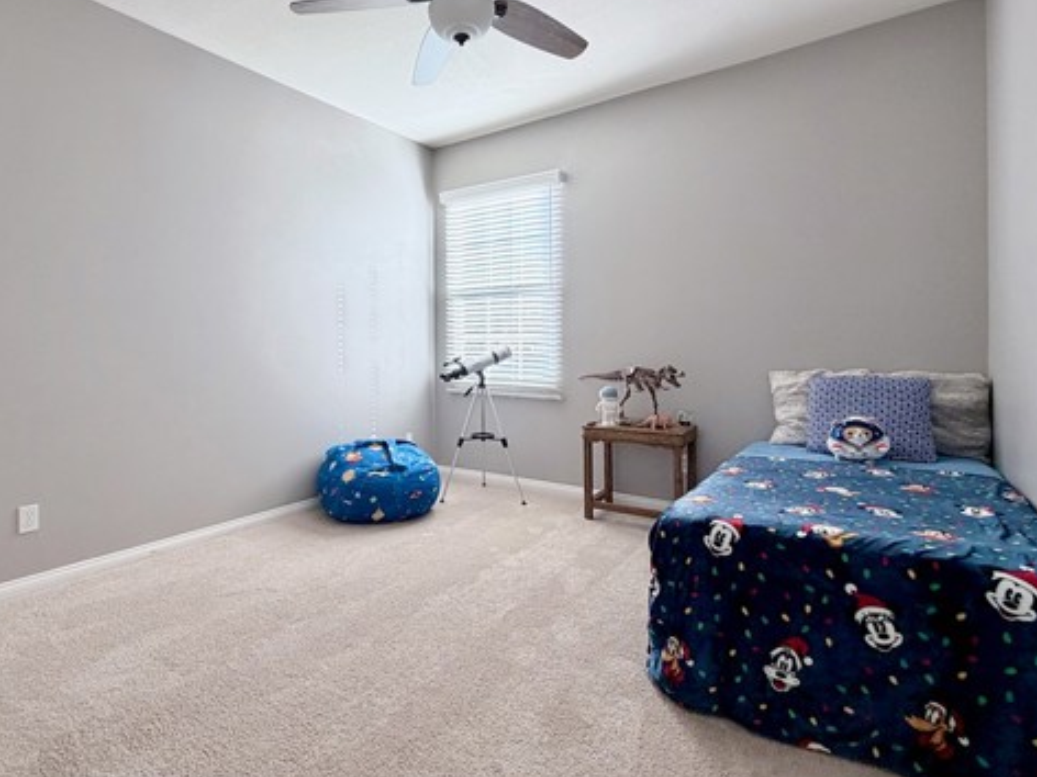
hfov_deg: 84.0
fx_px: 569
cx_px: 437
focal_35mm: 19
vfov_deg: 68.5
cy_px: 351
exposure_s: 1/121
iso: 160
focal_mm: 2.22
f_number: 2.2
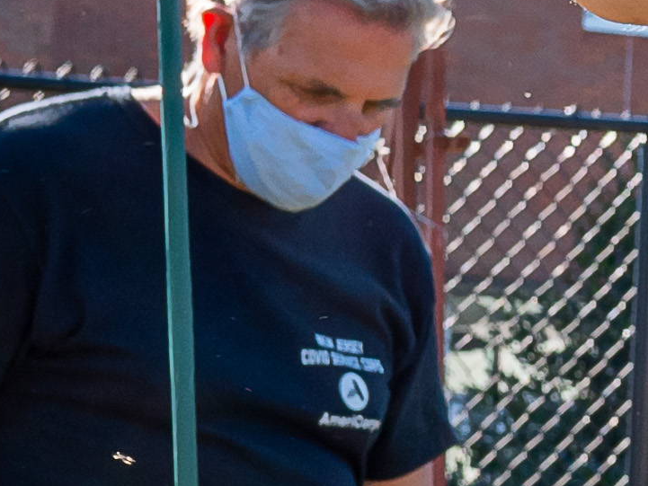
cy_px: 511
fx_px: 5654
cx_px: 2130
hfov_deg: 6.0
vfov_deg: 4.9
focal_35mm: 302
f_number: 5.6
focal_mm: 21
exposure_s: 1/250
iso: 200
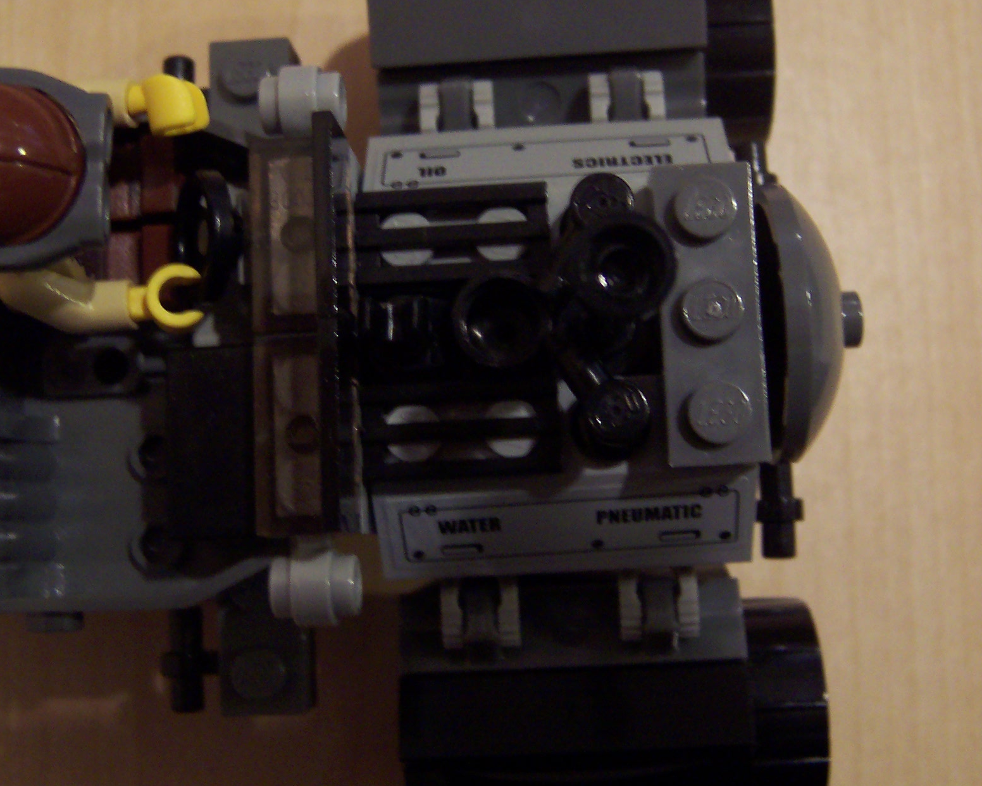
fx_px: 1337
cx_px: 485
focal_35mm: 46
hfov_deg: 40.3
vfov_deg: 32.7
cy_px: 348
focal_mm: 5.6
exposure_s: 1/8
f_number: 2.8
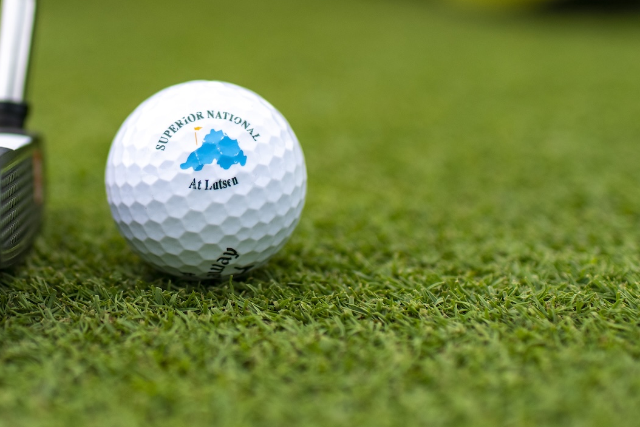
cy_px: 77
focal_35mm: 83
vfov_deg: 16.3
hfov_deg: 24.1
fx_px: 1476
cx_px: 118
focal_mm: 35
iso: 800
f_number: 2.2
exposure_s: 1/1600
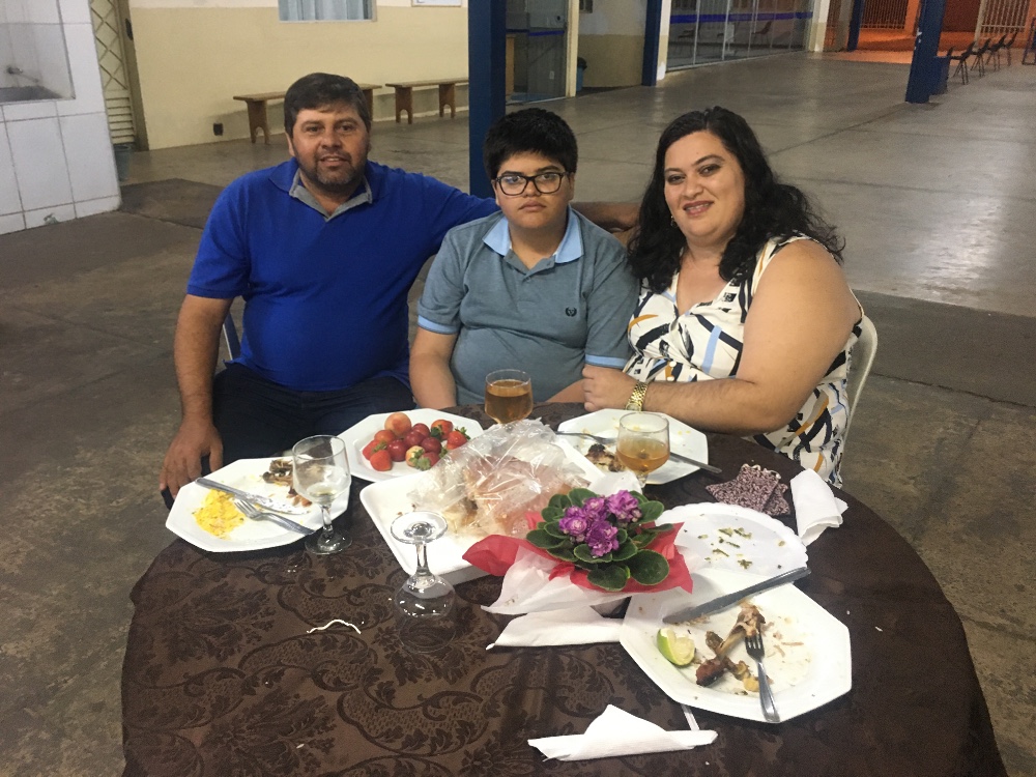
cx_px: 518
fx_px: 868
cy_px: 388
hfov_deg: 61.7
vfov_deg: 48.2
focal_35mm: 29
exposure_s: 1/20
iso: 200
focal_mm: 4.15
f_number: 2.2
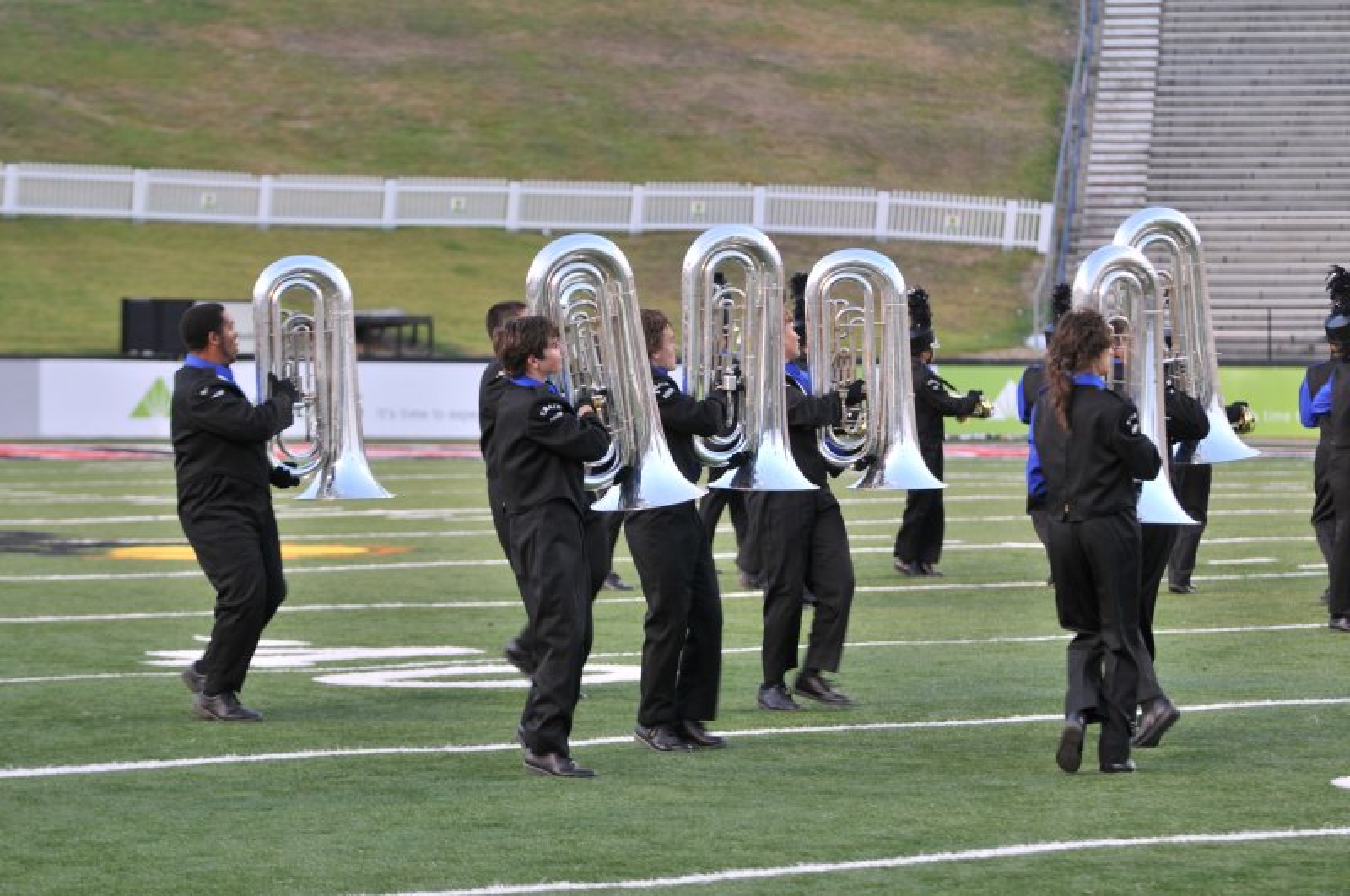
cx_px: 675
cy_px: 448
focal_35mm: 142
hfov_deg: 14.4
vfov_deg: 9.6
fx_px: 5336
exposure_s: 1/80
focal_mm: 95
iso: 200
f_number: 2.8
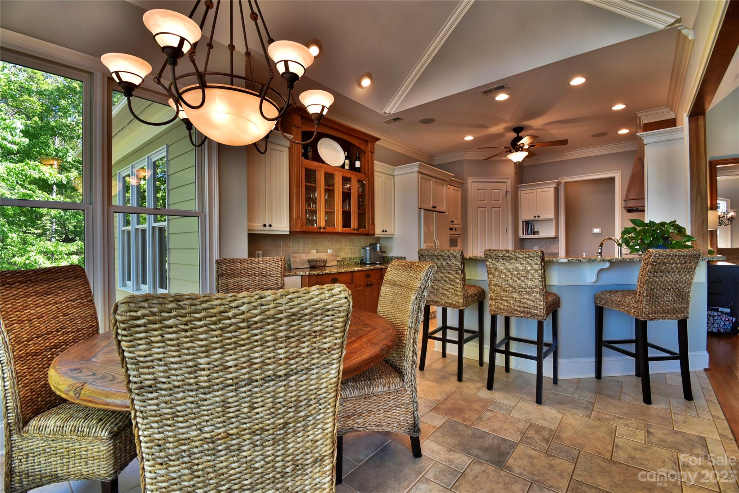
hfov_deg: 100.4
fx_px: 308
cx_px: 370
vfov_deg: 77.3
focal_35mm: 15
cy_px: 246
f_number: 9
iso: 100
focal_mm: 10
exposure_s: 1/8
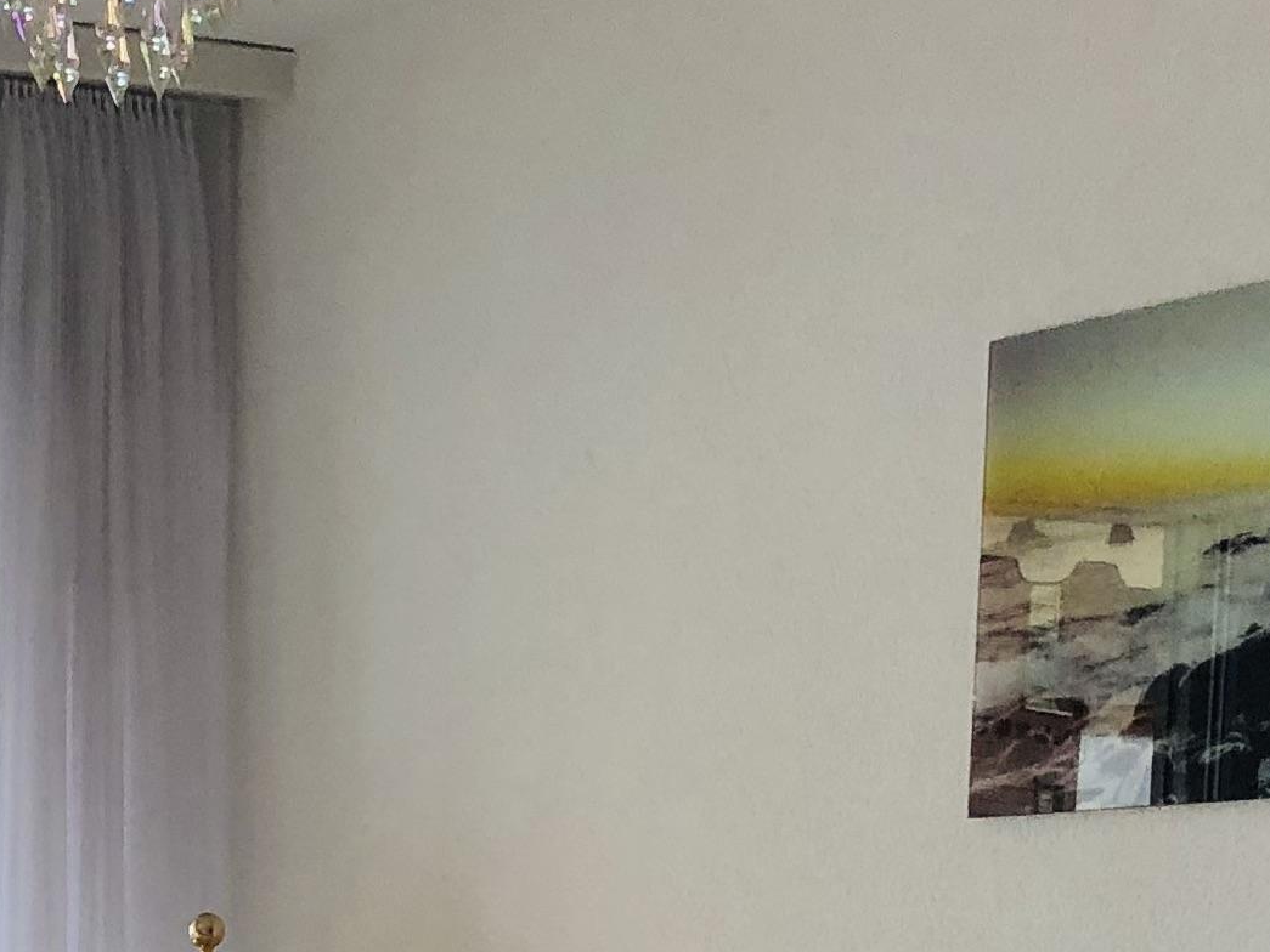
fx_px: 3963
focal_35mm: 108
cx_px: -170
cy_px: 1740
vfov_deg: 12.5
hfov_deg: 17.5
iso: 25
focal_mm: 3.99
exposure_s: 1/40
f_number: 1.8
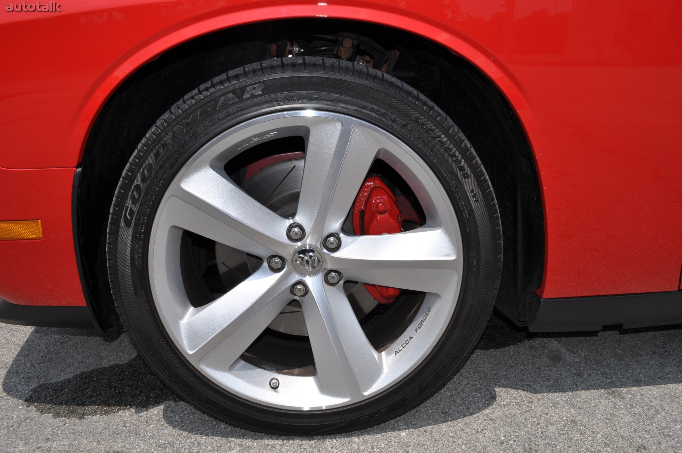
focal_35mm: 27
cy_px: 226
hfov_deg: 67.4
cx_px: 341
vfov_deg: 47.8
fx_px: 511
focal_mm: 18
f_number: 16
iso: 200
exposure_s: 1/200
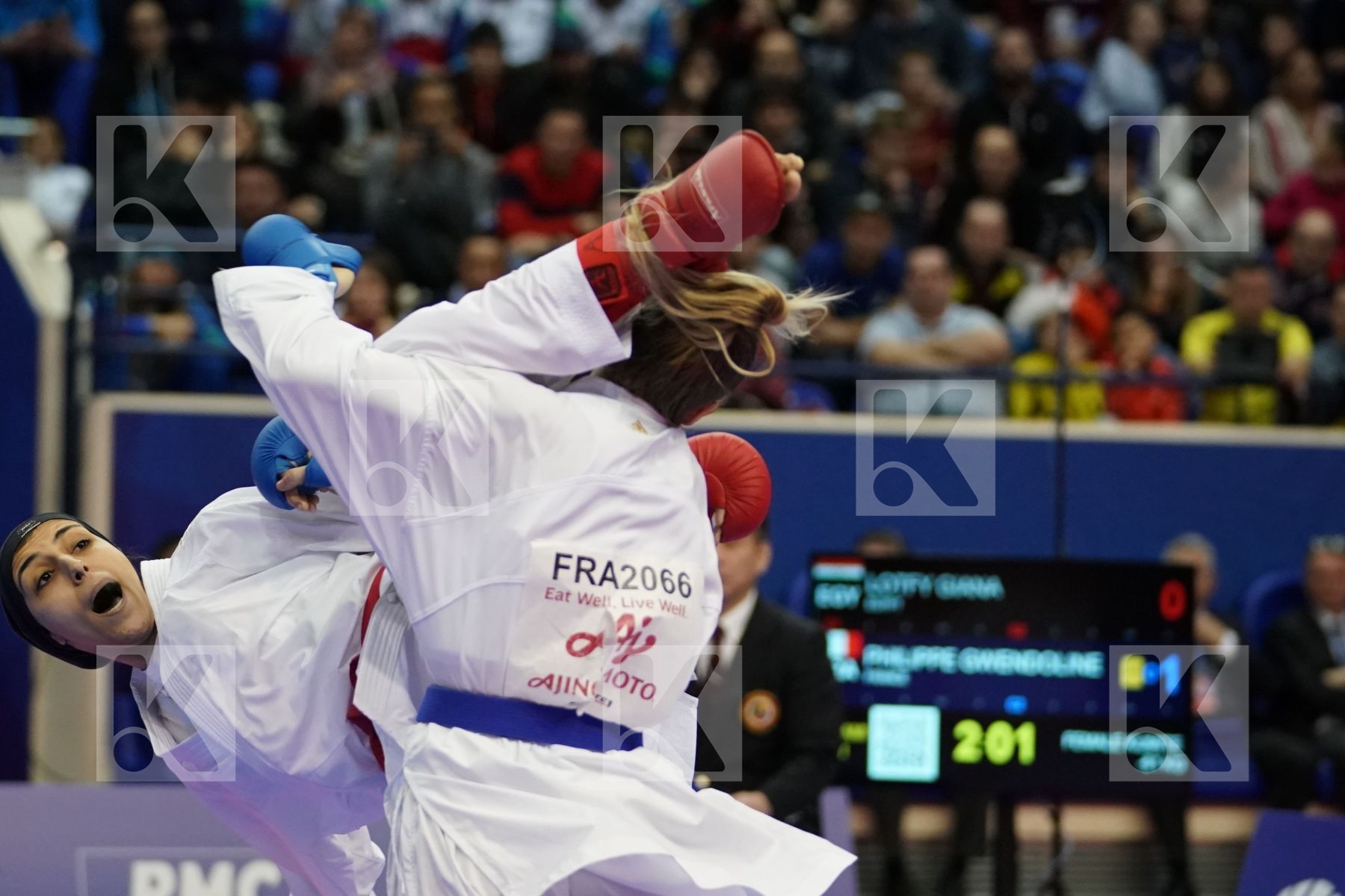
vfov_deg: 8.0
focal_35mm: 172
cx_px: 672
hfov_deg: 11.9
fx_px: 6426
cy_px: 448
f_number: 2.8
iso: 3200
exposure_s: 1/1000
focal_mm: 115
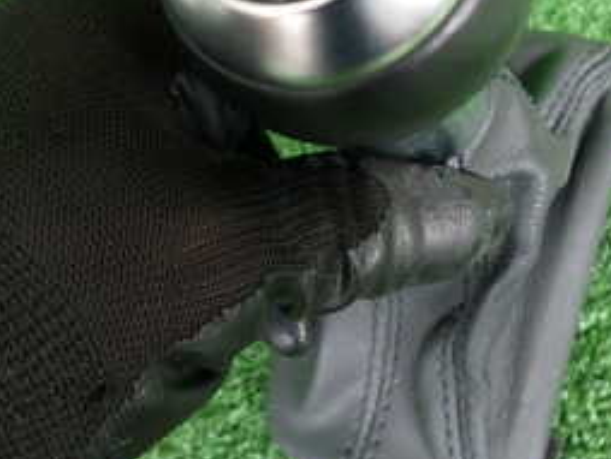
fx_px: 1042
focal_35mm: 59
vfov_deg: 24.7
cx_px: 404
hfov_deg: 32.4
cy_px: 132
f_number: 2
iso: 200
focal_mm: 4.5
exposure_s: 1/40
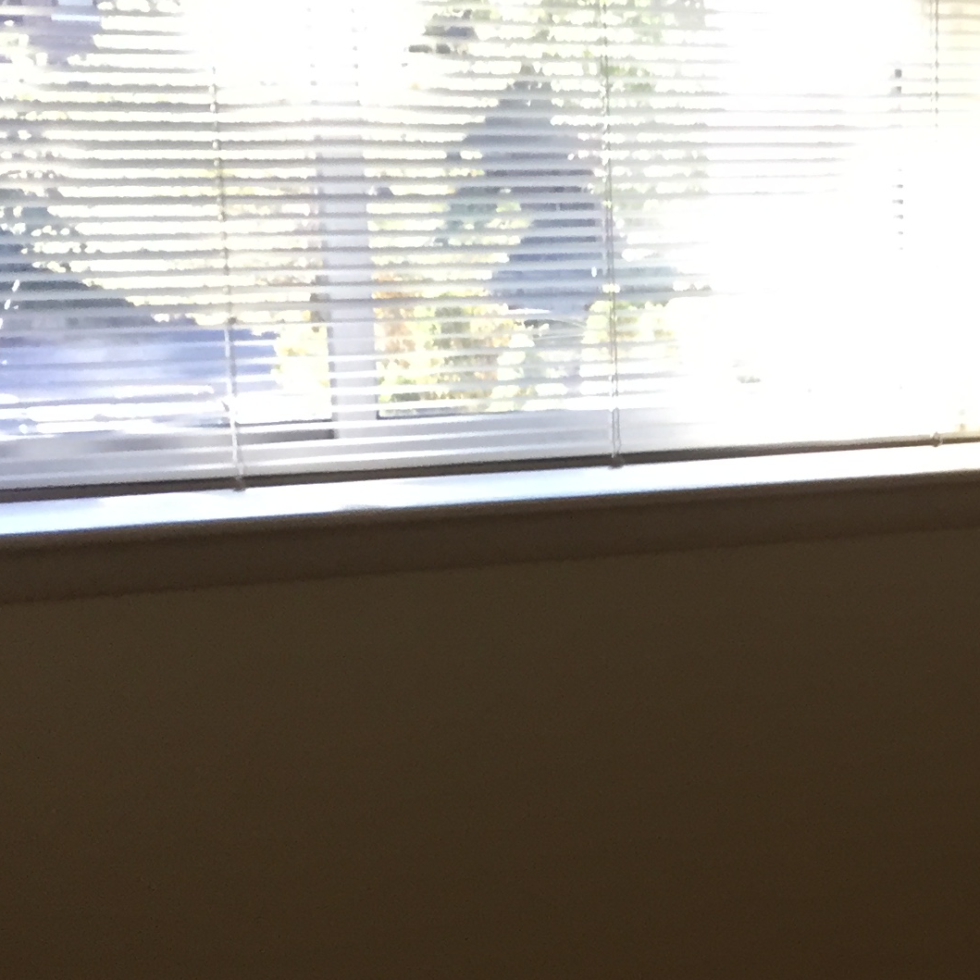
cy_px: 621
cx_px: 1160
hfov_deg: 20.6
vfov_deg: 21.9
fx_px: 2530
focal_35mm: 79
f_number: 2.2
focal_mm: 4.15
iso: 40
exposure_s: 1/30
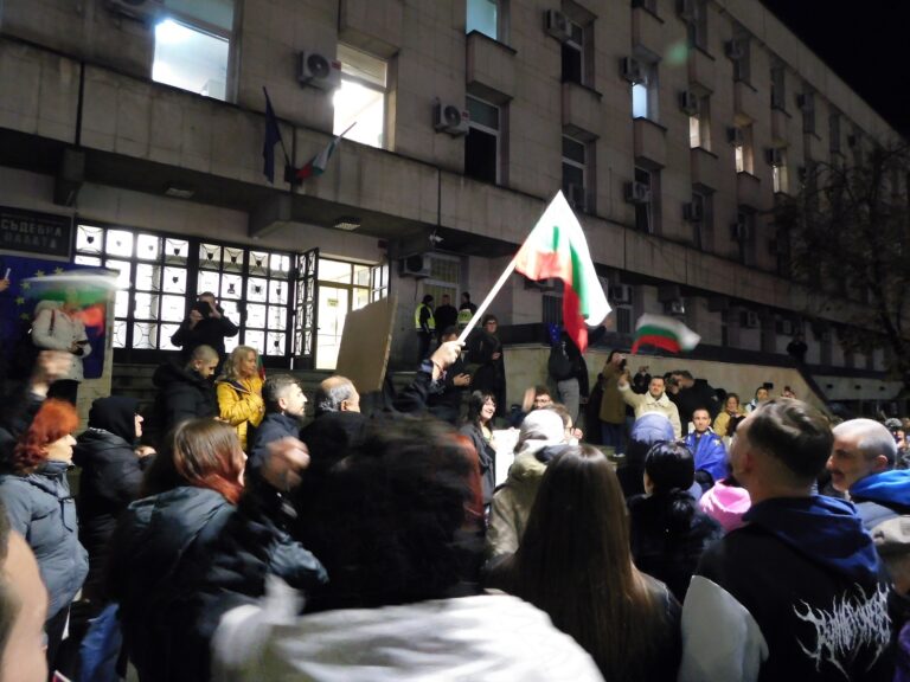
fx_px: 605
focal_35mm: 23
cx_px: 455
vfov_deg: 58.9
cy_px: 341
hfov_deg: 73.9
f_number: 3
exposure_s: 1/15
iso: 1250
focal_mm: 4
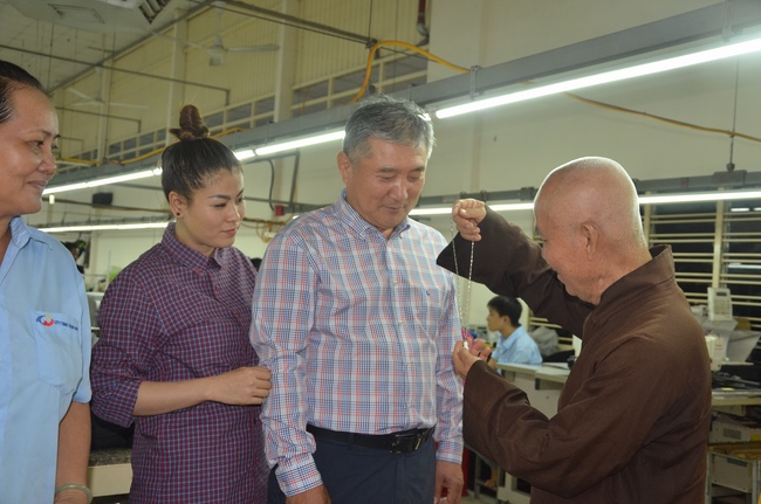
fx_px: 886
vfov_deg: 31.8
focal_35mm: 42
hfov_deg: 46.5
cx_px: 380
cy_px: 252
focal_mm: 28
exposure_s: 1/160
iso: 1000
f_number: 5
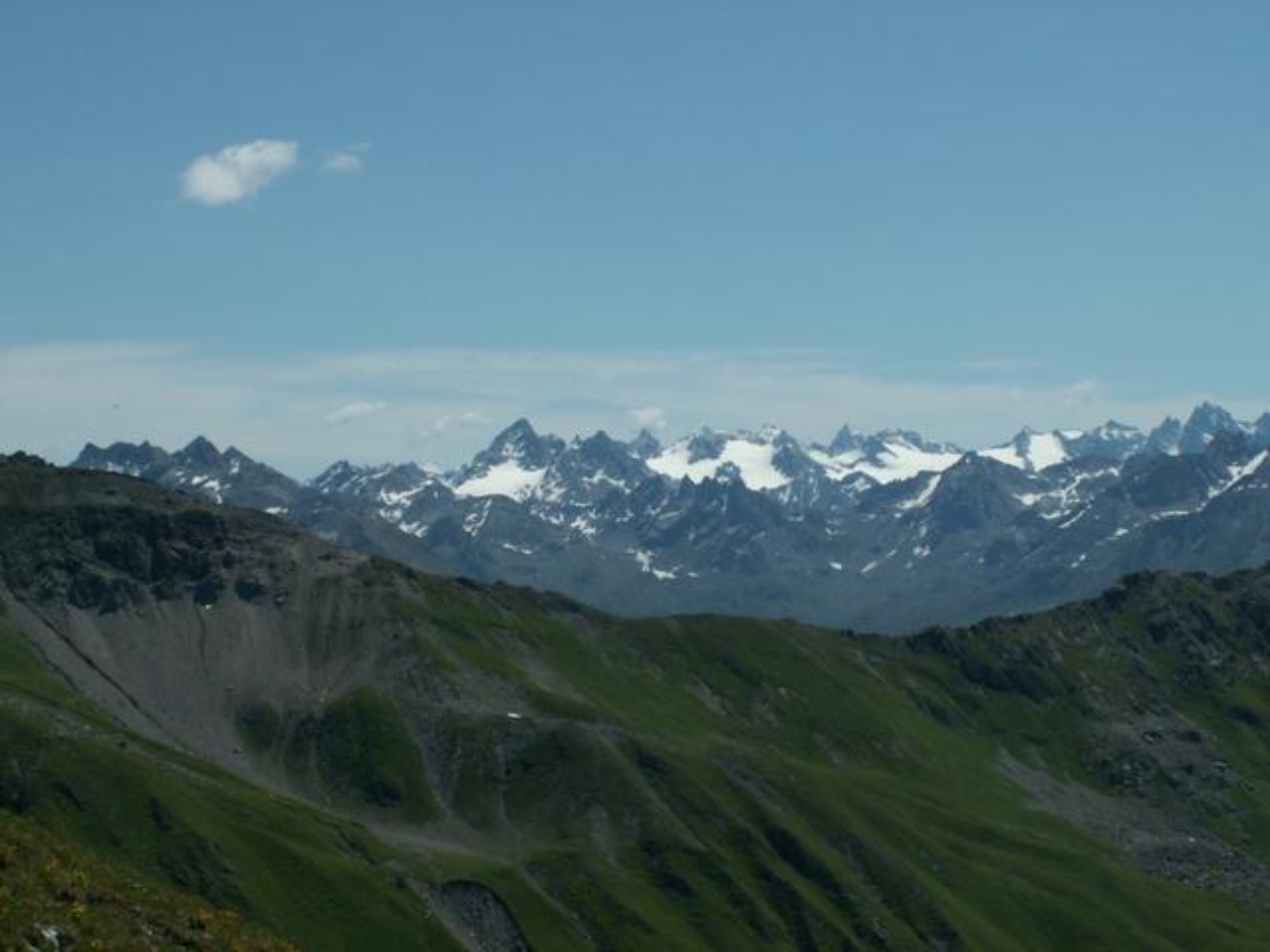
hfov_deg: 25.0
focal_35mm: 78
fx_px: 2862
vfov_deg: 18.9
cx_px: 635
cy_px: 476
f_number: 8
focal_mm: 13
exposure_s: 1/320
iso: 50
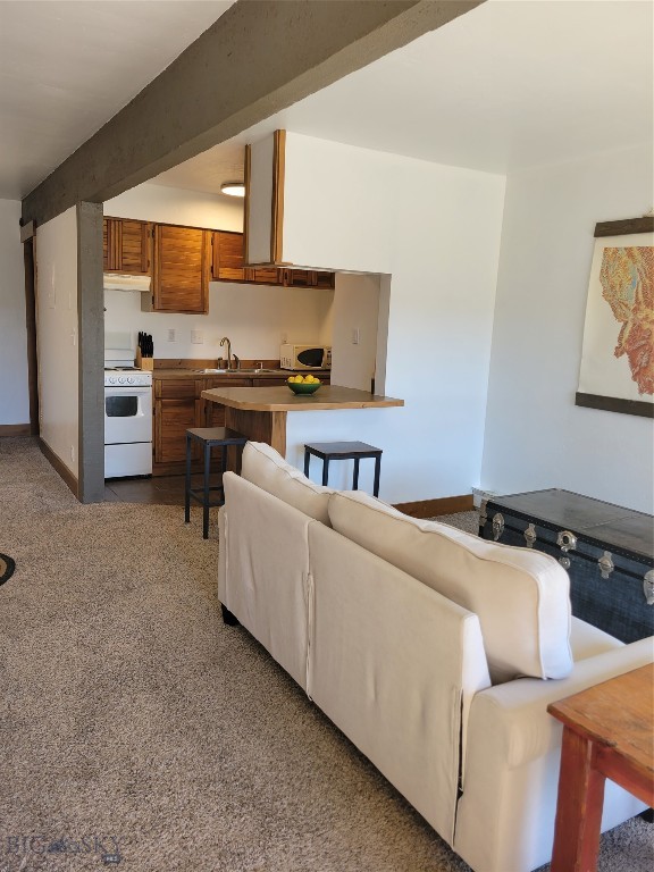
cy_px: 436
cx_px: 327
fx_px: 655
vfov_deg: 67.3
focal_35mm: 26
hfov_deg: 53.1
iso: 64
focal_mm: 5.4
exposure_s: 1/119
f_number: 1.8
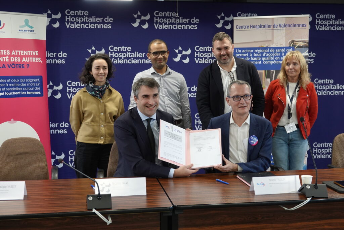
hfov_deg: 38.2
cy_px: 115
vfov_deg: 26.0
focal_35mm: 52
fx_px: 497
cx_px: 172
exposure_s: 1/60
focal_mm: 18.92
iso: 500
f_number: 3.2
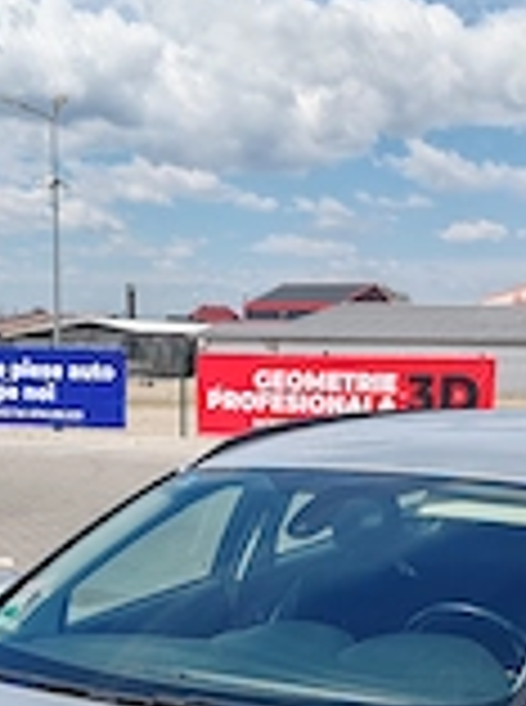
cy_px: 778
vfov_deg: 26.1
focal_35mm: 69
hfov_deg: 21.2
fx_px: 1404
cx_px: 279
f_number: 1.9
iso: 50
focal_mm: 6.12
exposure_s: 1/750
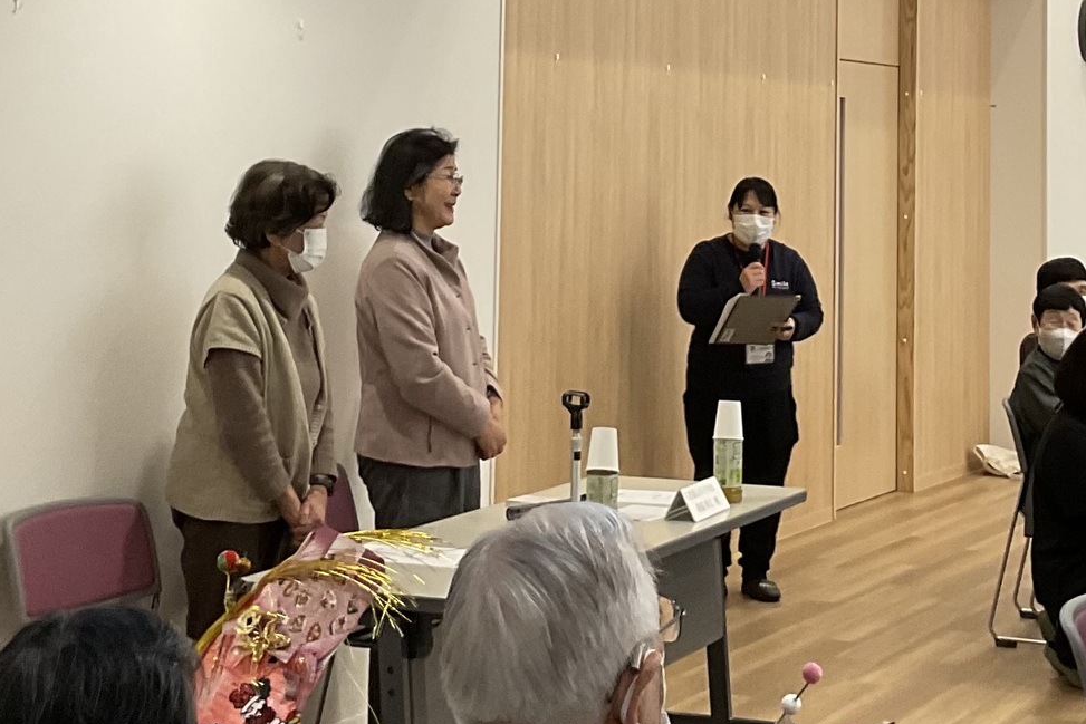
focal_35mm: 31
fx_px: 935
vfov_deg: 42.3
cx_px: 538
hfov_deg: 60.3
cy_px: 360
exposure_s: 1/60
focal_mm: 3
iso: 64
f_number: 1.8
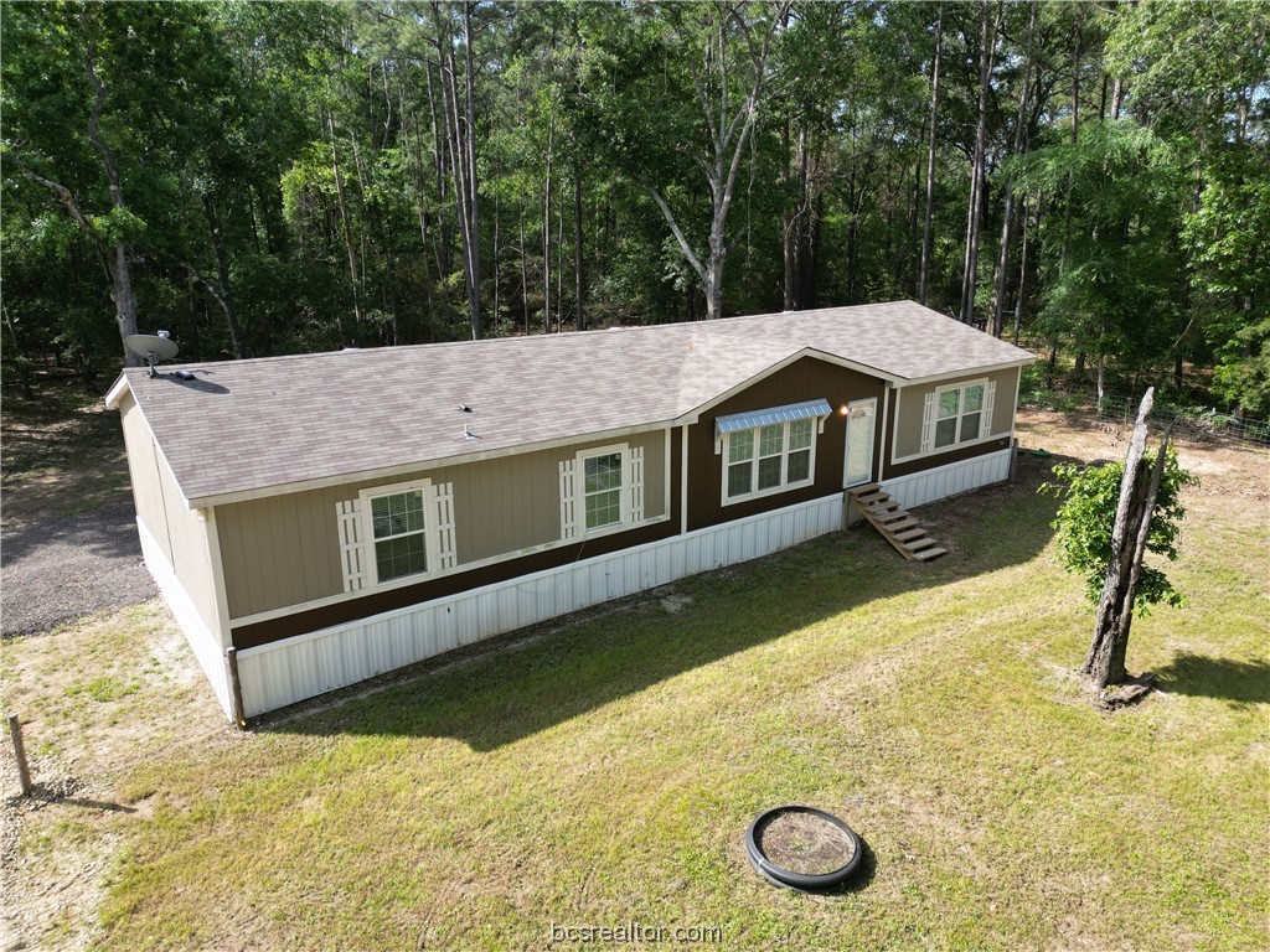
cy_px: 476
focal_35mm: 24
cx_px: 635
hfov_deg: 71.6
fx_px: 881
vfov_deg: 56.8
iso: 120
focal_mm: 6.72
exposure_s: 1/1250
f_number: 1.7
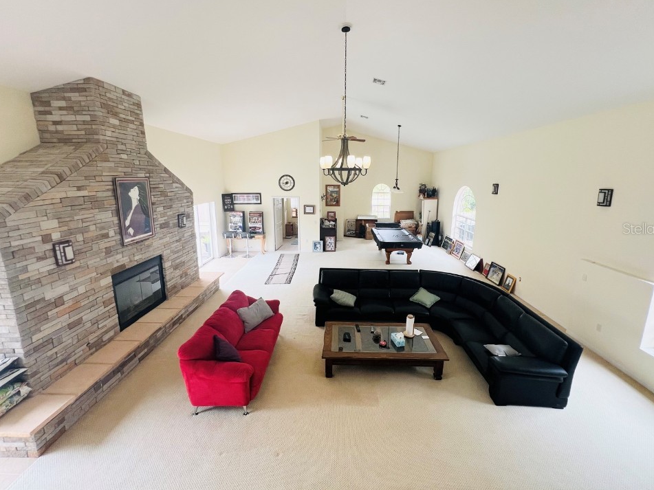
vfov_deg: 85.5
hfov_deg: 102.0
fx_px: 264
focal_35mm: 14
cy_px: 228
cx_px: 336
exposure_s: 1/99
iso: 80
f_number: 1.8
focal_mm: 1.57
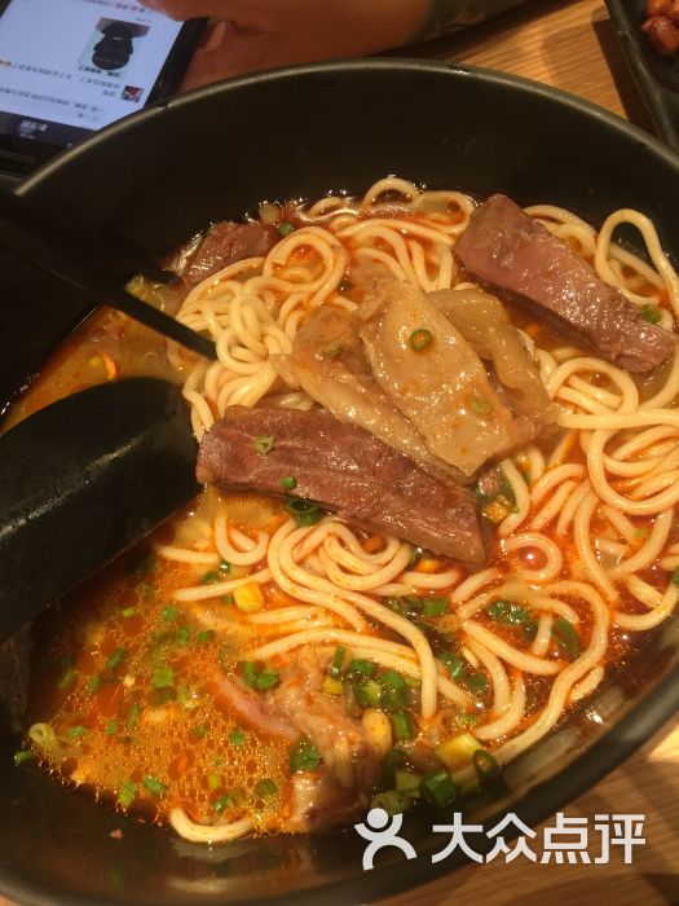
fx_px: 758
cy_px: 453
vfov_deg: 61.7
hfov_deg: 48.2
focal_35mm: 29
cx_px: 340
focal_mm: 4.15
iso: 50
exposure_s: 1/17
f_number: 2.2
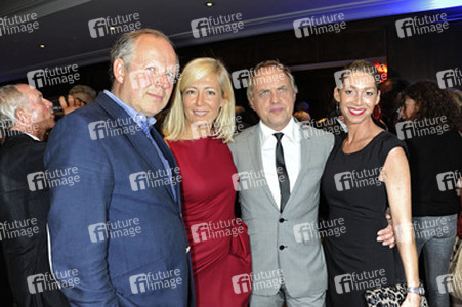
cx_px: 231
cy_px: 154
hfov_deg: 65.5
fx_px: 359
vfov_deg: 46.3
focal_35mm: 28
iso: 1250
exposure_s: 1/50
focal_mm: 28
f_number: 5.6
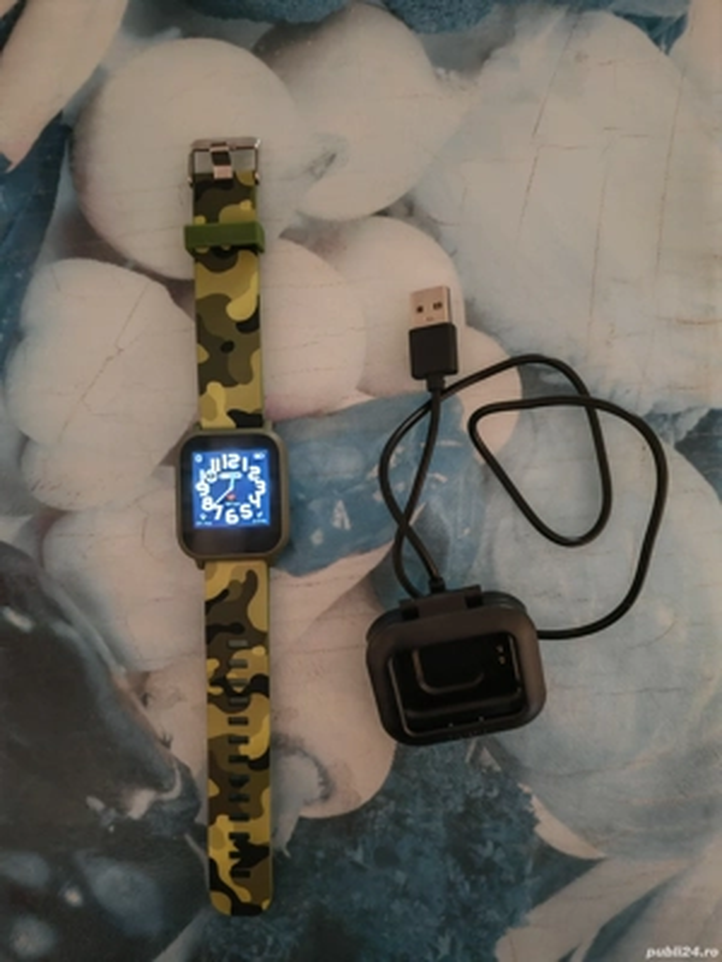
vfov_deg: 65.3
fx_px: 751
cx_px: 361
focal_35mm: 27
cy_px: 481
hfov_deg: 51.4
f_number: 1.9
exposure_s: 1/17
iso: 6400
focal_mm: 6.12
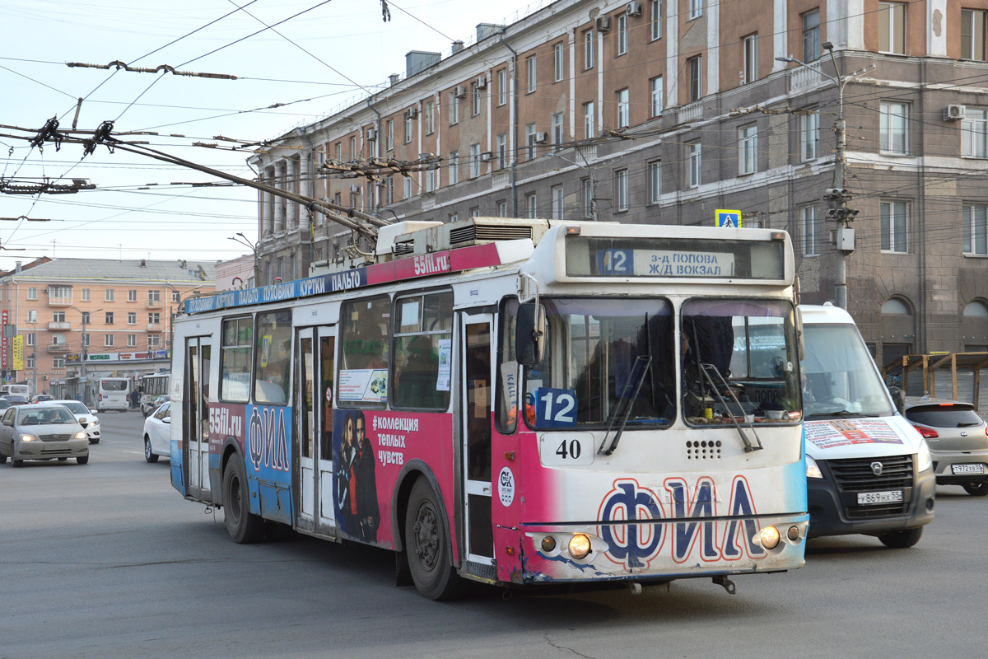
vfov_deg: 25.8
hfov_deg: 37.9
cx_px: 494
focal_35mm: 52
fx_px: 1441
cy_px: 330
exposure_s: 1/250
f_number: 6.3
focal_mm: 35
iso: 200
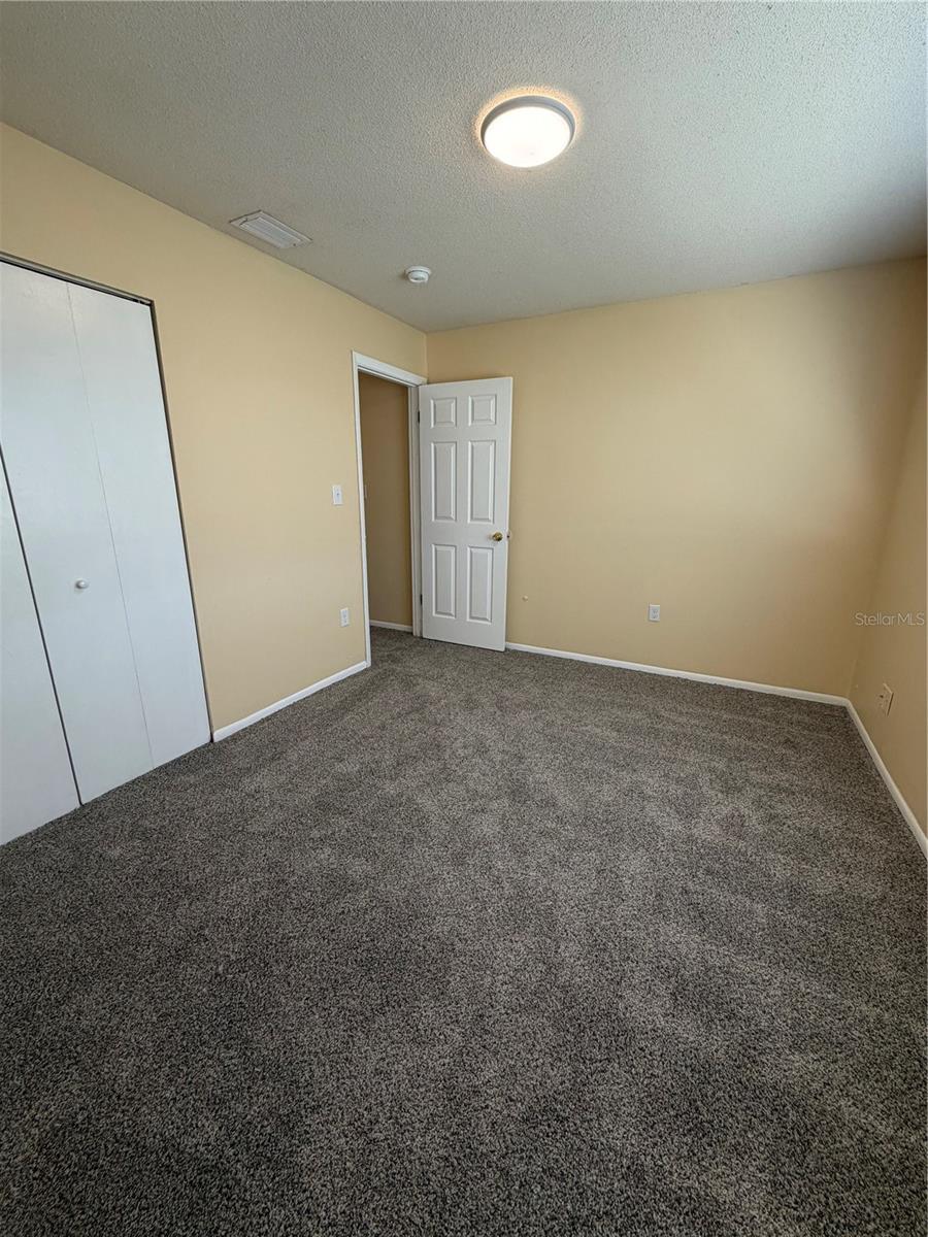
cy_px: 618
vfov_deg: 102.1
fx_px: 500
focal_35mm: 14
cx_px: 464
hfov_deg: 85.7
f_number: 2.2
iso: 160
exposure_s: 1/120
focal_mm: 2.22
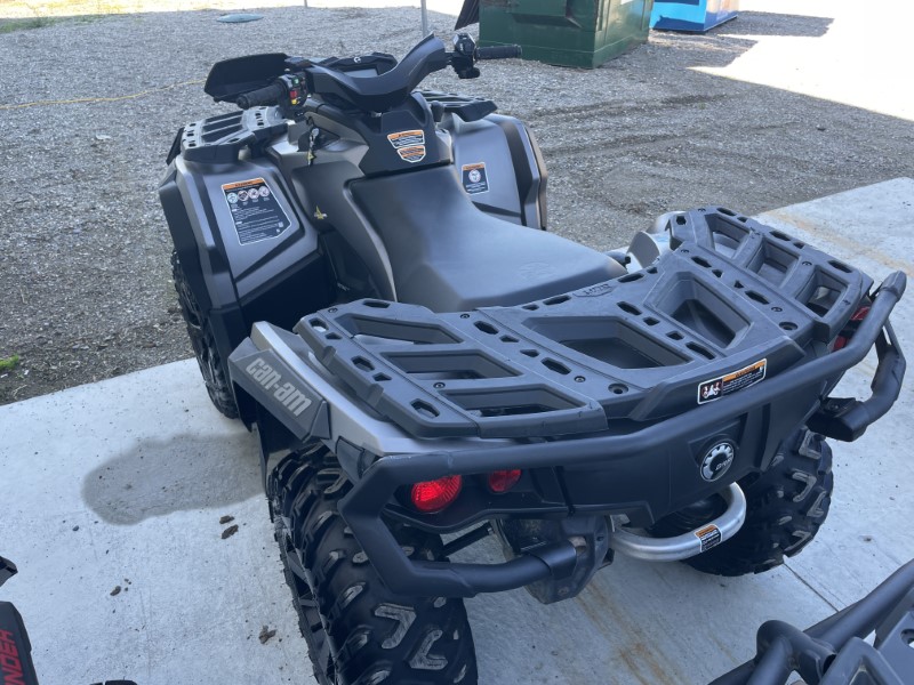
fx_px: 687
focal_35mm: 26
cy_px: 342
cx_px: 457
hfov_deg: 67.3
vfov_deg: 53.1
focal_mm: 4.2
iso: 32
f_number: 1.6
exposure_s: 1/140
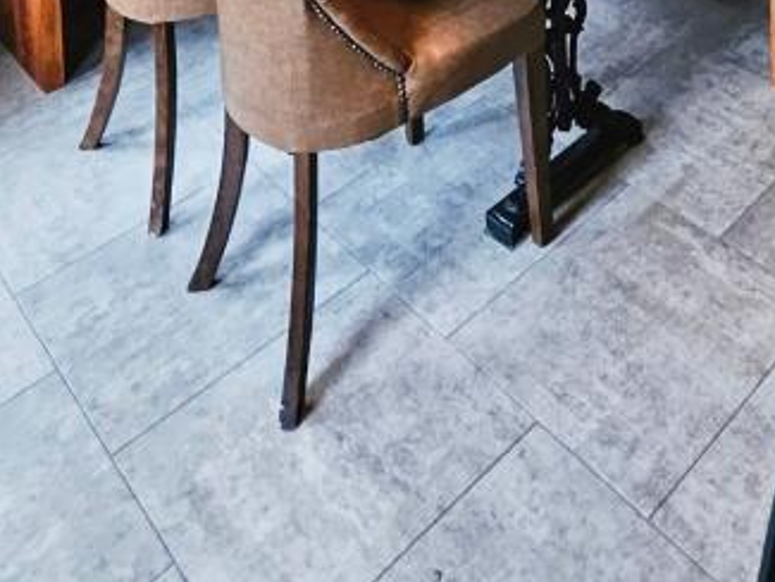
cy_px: -328
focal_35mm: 41
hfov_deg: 43.1
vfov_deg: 25.1
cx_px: 646
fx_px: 918
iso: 200
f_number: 2.2
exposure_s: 1/50
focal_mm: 1.7
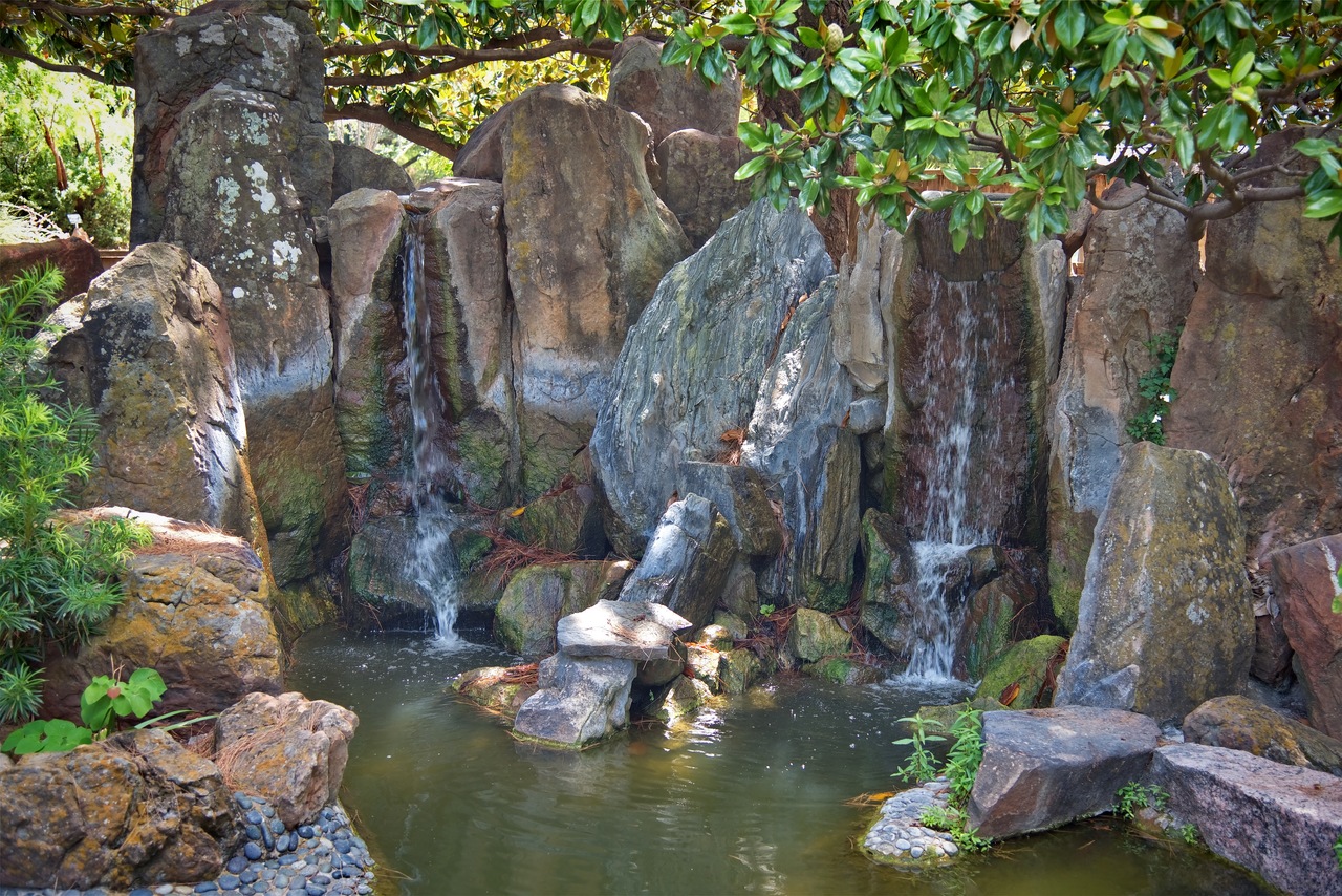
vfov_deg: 27.0
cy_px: 448
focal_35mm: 50
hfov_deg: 39.6
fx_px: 1864
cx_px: 671
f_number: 4
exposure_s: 1/100
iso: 280
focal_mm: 50
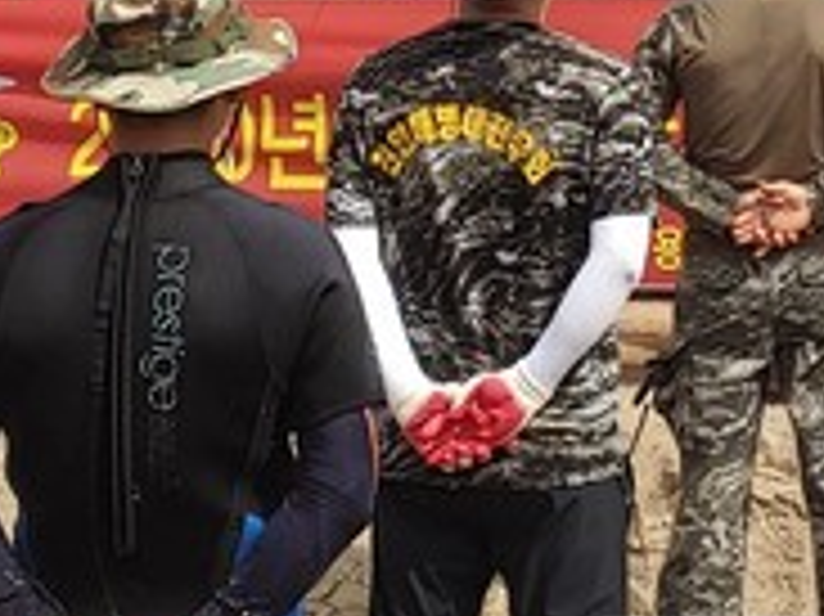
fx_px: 3116
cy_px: -99
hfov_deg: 15.0
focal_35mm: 131
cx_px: 675
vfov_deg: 11.1
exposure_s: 1/3030
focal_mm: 4.23
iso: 50
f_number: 1.5
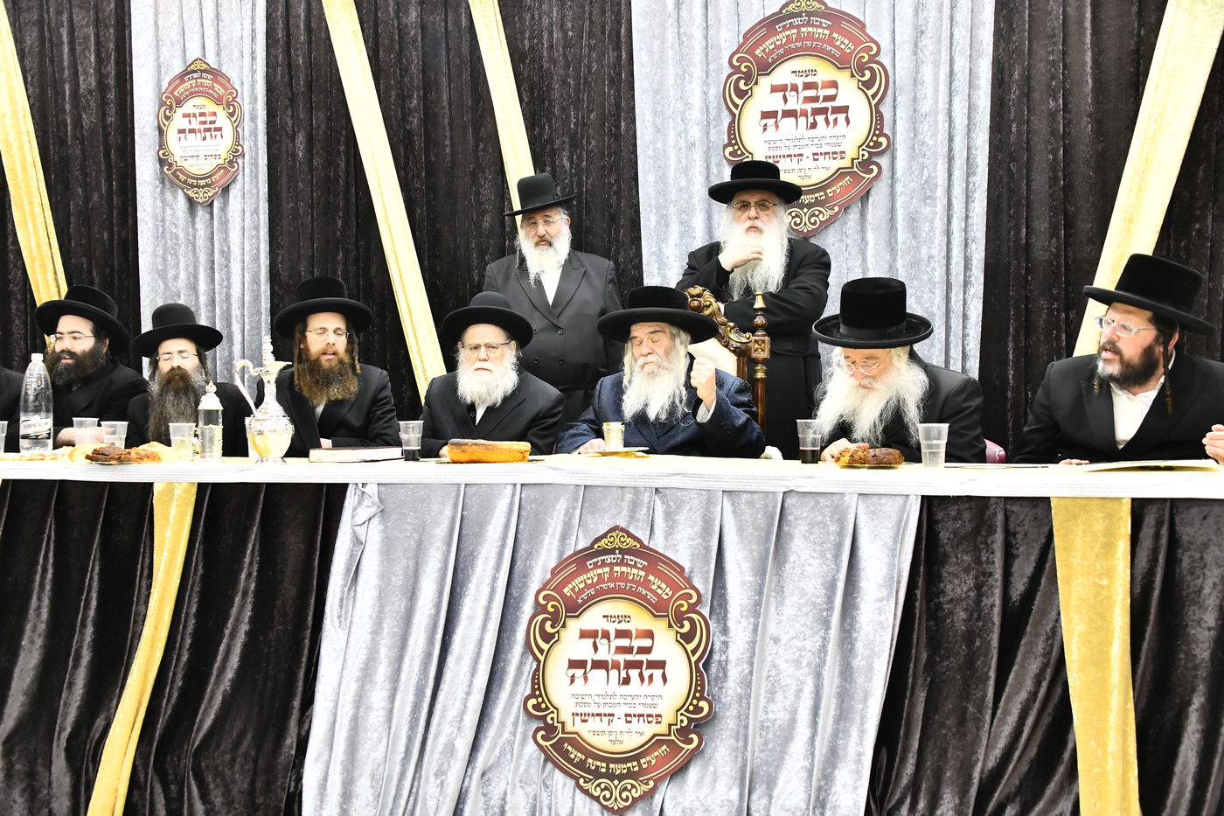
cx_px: 612
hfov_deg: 48.5
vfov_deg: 33.4
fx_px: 1360
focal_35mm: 40
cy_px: 408
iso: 2000
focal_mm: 40
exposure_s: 1/125
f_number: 5.6
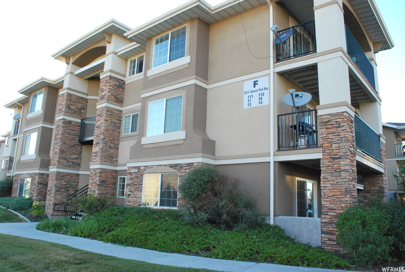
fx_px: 304
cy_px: 136
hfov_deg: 67.3
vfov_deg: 48.2
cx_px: 202
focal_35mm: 27
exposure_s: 1/320
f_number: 9
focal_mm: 18
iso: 1600
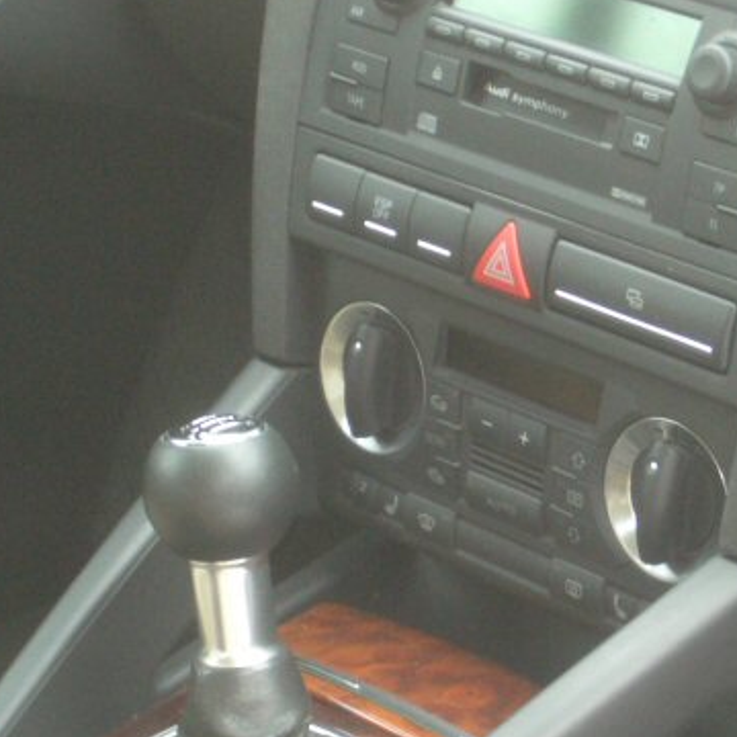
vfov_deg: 12.1
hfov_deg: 12.1
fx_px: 3469
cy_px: 392
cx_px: 387
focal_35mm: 144
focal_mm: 14.6
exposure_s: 1/50
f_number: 4.4
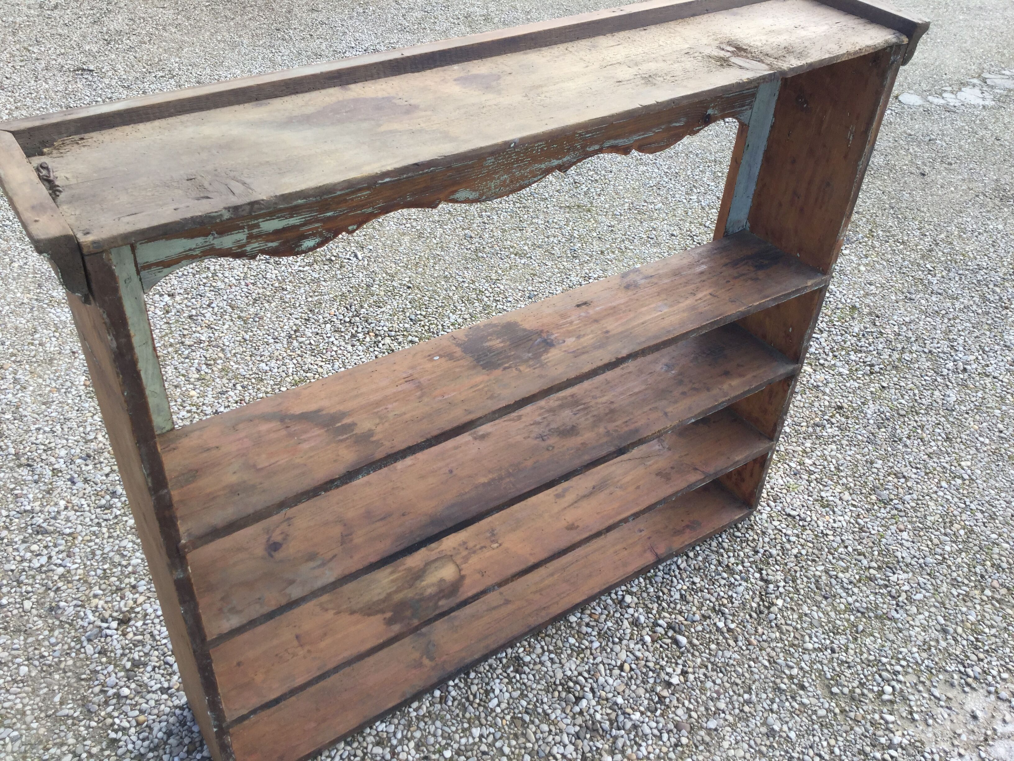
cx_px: 507
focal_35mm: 31
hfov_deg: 58.4
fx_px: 908
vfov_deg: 45.4
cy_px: 380
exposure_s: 1/256
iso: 25
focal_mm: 3.3
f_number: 2.4
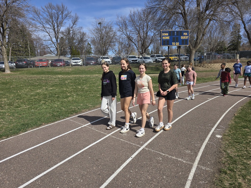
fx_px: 167
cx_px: 126
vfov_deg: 58.9
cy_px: 94
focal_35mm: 23
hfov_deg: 73.9
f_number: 1.7
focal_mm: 6.3
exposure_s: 1/1195
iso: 12
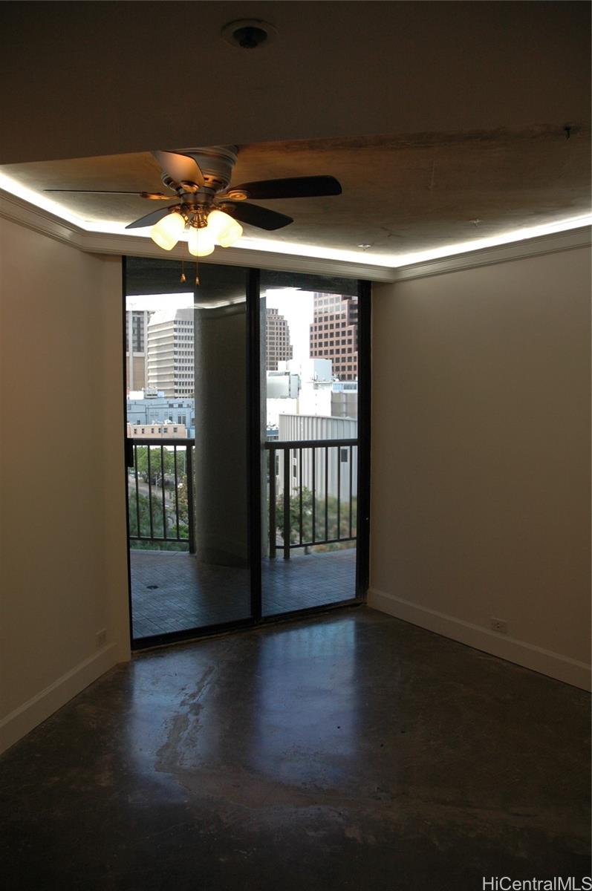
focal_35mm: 27
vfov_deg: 67.4
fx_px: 668
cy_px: 446
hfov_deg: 47.8
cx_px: 296
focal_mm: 18
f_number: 4.5
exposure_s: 1/80
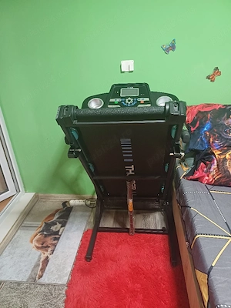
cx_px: 116
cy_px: 154
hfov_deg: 54.9
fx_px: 222
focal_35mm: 25
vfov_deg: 69.4
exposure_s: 1/25
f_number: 1.8
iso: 640
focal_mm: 4.65
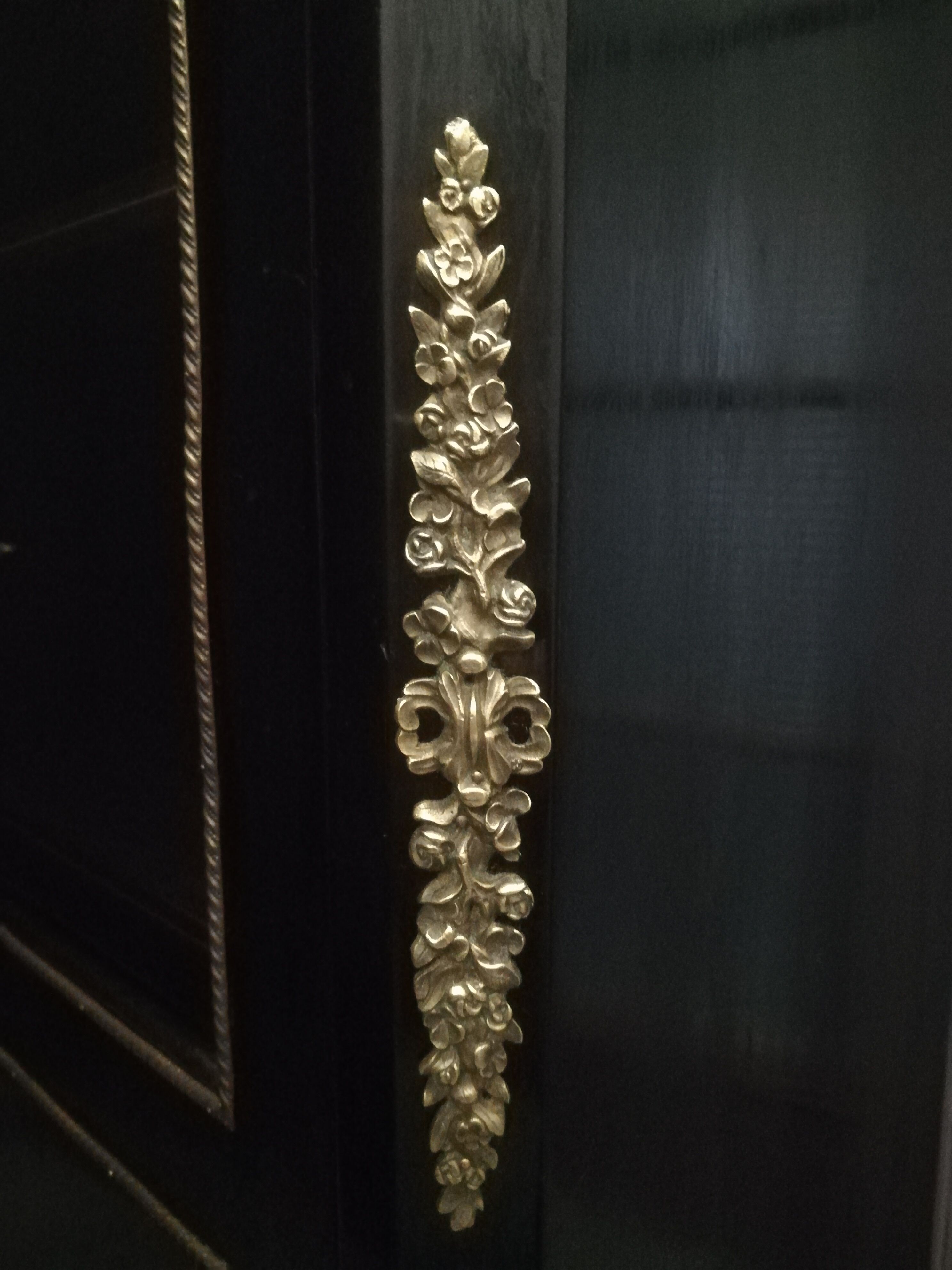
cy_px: 635
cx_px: 476
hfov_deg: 53.1
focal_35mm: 26
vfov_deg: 67.3
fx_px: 953
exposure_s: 1/14.3
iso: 3200
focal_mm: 3.83
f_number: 2.2
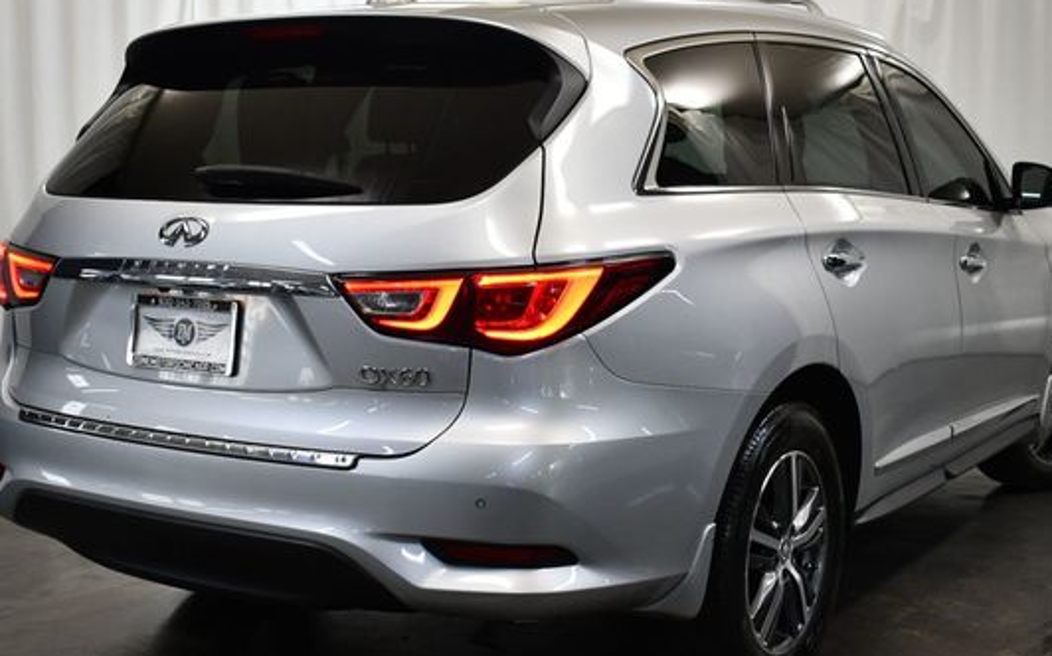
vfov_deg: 24.0
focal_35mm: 54
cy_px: 316
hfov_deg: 37.5
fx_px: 1548
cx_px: 522
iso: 800
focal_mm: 22
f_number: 3.8
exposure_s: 1/200
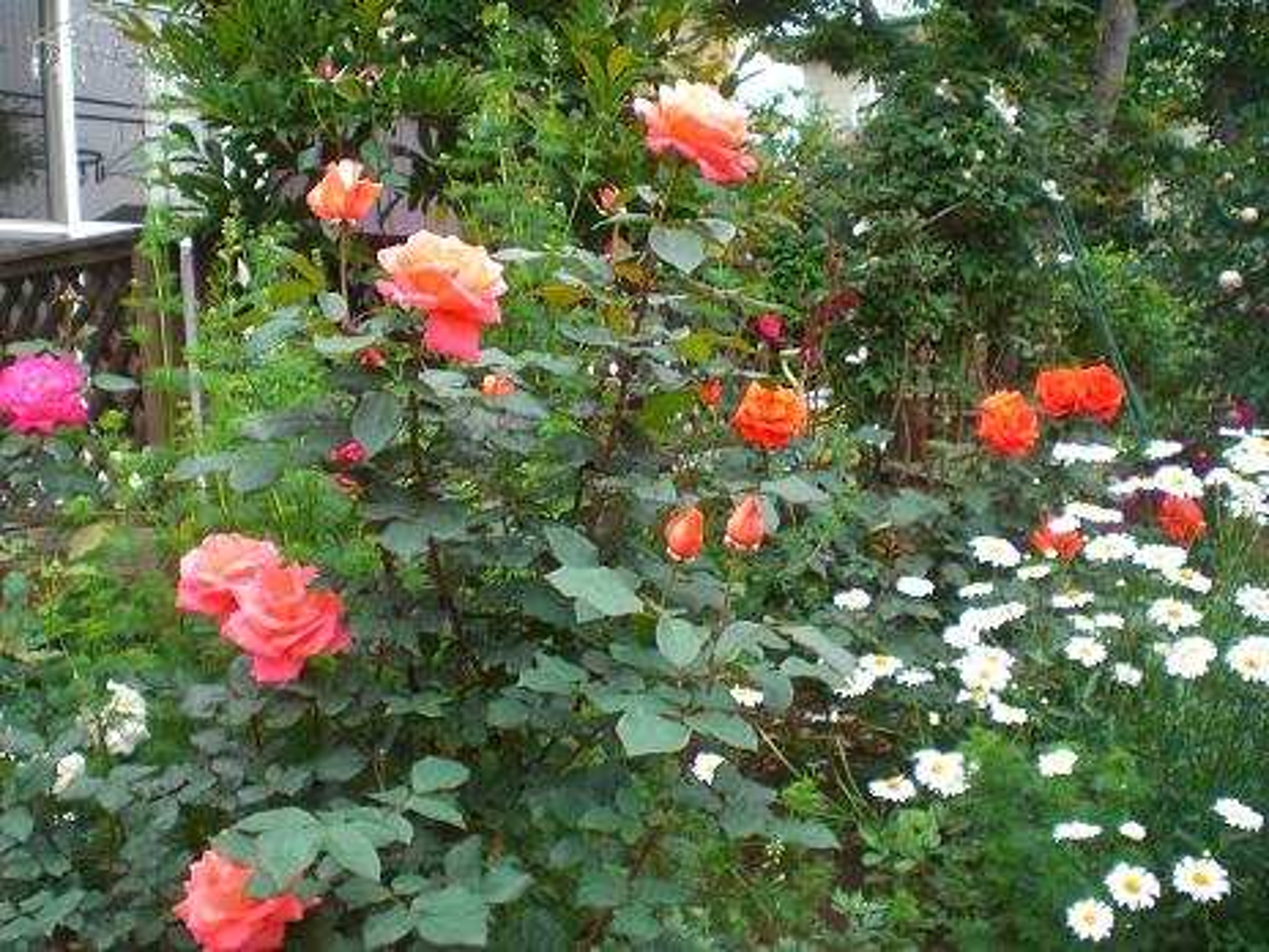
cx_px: 634
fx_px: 1393
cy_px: 476
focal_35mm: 38
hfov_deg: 49.0
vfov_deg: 37.7
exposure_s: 1/80
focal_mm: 6.3
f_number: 3.1
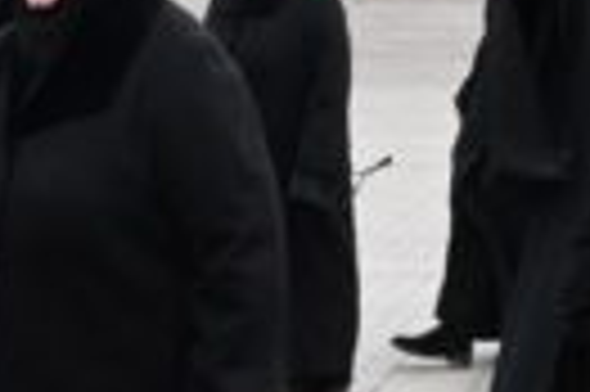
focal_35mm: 188
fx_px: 3077
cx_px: 734
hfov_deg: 10.7
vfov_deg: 7.1
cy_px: -264
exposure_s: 1/640
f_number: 13
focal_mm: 24
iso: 3200
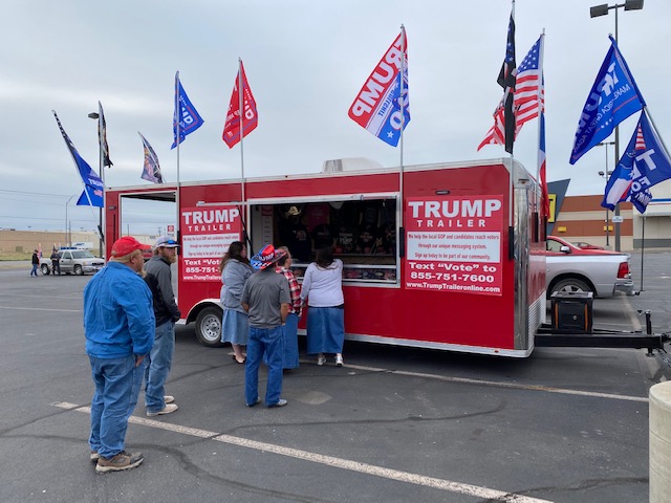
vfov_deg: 53.1
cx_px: 336
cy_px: 252
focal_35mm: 26
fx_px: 504
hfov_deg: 67.3
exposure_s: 1/778
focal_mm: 4.25
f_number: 1.8
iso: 32
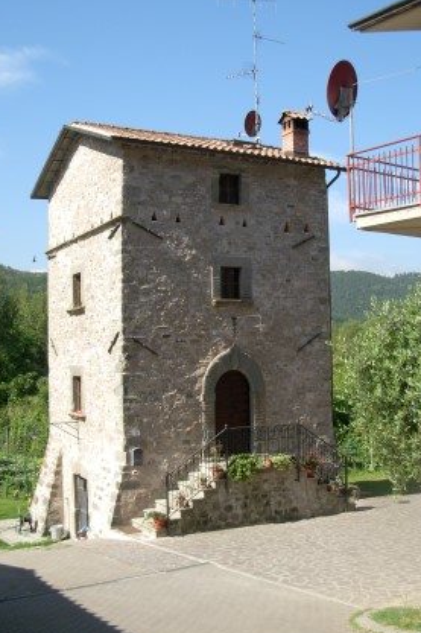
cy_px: 320
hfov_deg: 28.1
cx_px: 204
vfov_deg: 41.1
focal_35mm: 48
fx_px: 843
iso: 79
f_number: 3.1
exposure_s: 1/645
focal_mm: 7.5
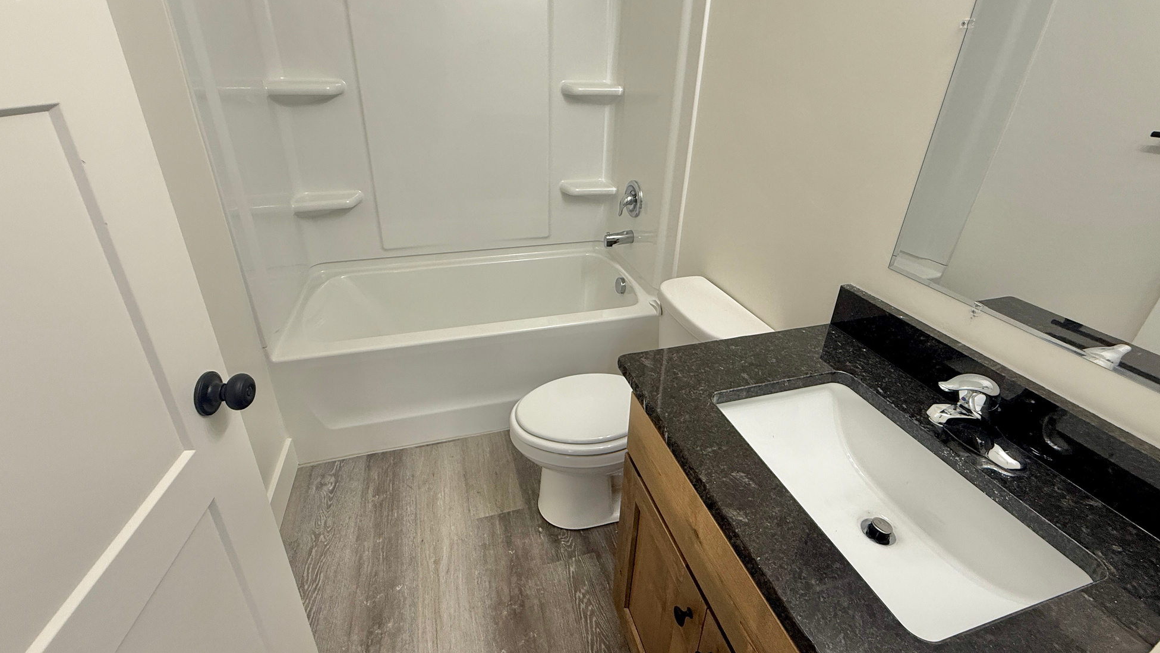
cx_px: 576
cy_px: 278
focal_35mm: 16
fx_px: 492
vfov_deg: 66.7
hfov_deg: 99.4
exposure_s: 1/99
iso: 100
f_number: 2.2
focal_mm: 2.22
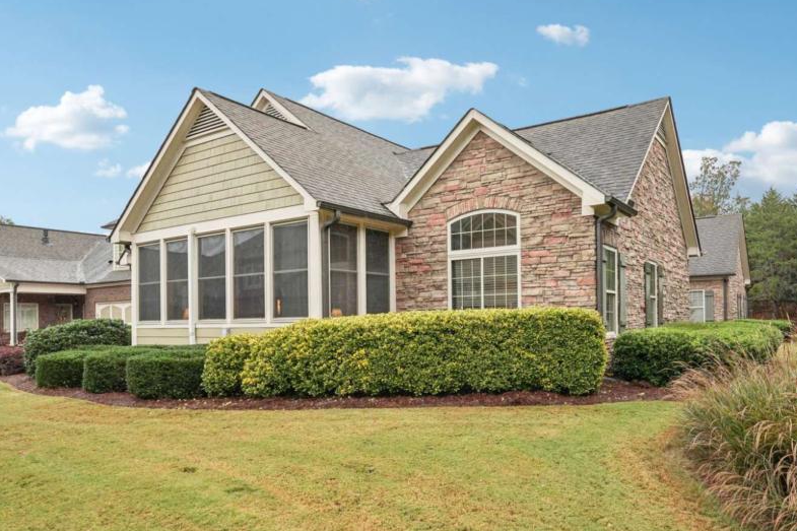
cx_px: 462
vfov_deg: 49.3
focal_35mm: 26
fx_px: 575
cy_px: 312
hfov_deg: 69.0
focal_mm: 17
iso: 800
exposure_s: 1/200
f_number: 8
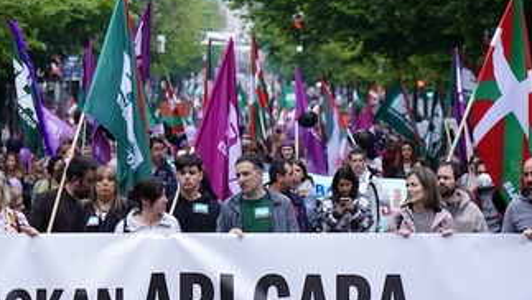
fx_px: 2921
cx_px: 194
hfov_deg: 10.4
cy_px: 110
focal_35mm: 207
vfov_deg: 5.9
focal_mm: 88
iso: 200
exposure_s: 1/500
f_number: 4
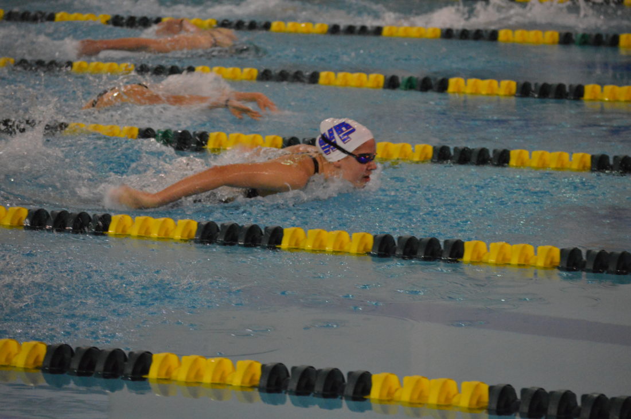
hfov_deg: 11.0
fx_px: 3283
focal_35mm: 188
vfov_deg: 7.3
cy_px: 210
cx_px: 316
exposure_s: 1/160
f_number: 4.8
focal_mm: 125
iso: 3200
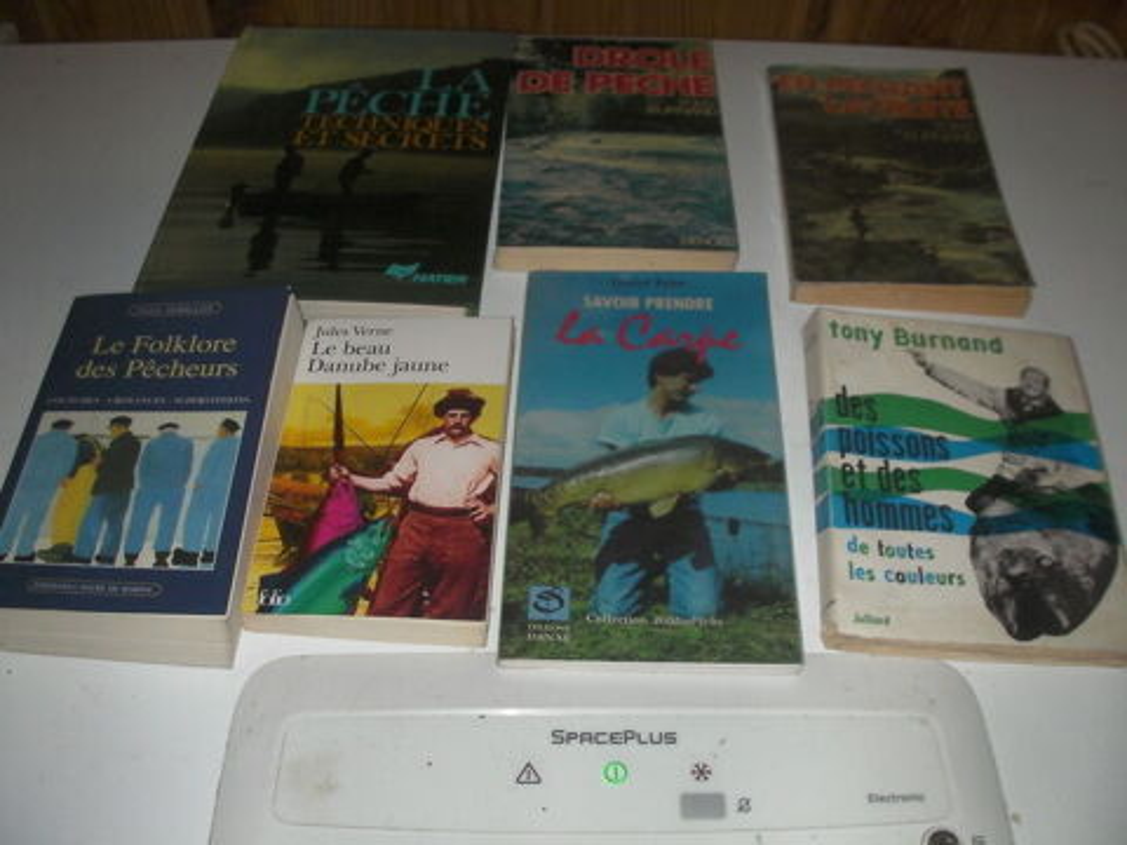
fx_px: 1237
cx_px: 564
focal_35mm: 38
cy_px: 422
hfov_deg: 49.0
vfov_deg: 37.7
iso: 200
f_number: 5.6
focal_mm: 6.3
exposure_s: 1/30
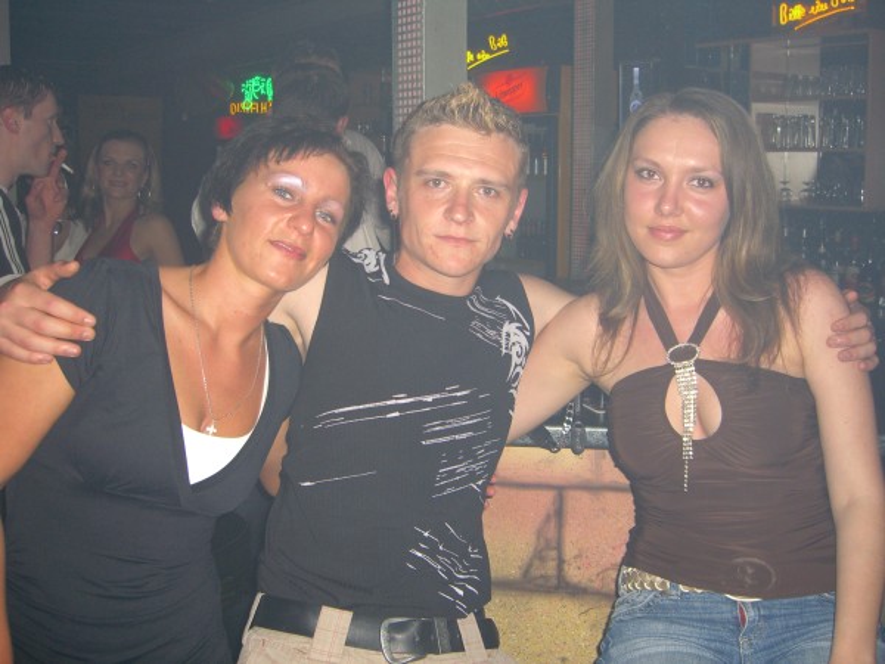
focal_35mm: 38
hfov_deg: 49.0
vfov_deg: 37.7
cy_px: 332
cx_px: 442
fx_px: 972
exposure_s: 1/60
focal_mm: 7.9
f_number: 2.8
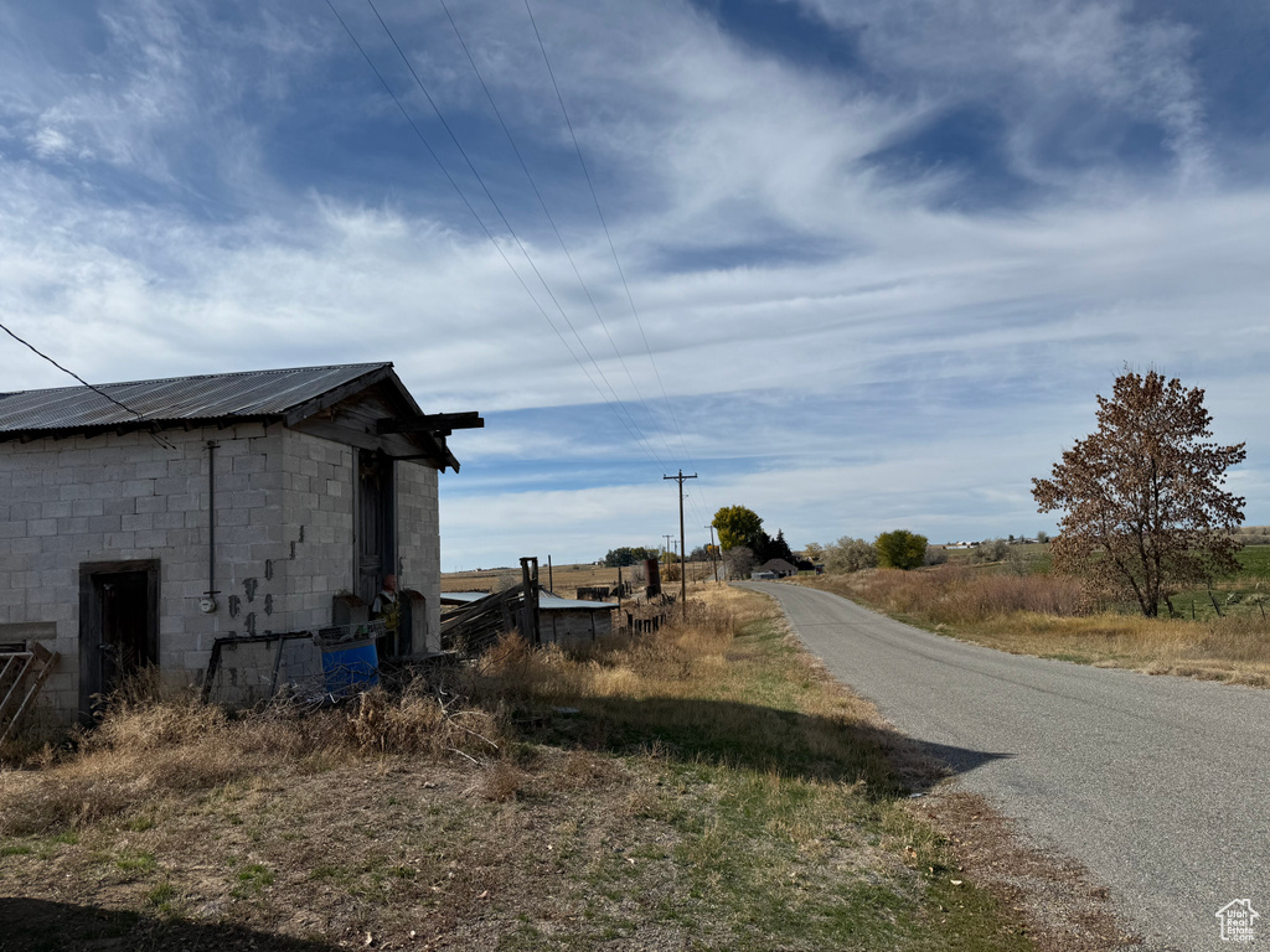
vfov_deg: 56.8
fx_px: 881
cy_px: 476
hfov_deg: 71.6
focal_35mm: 24
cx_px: 635
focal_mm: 6.76
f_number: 1.78
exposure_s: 1/10309
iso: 80
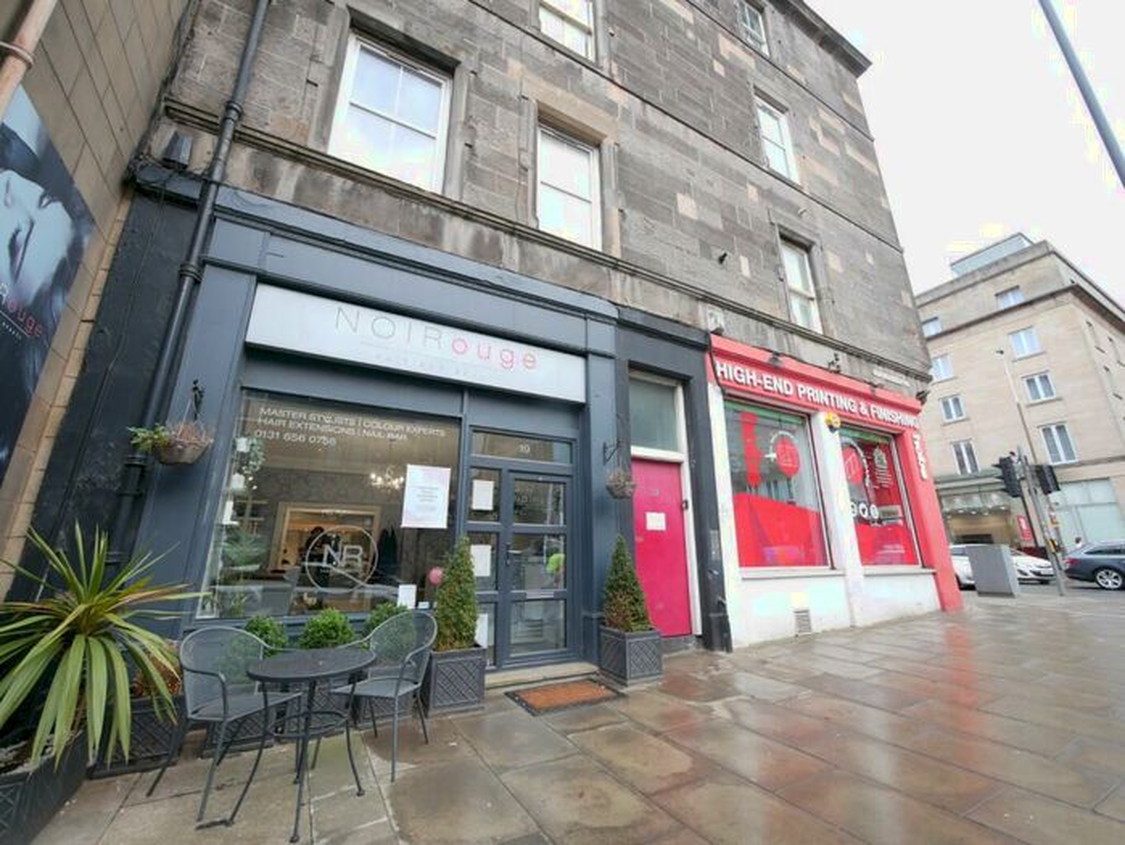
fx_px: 455
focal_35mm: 14
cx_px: 562
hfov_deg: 102.0
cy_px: 422
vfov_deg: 85.7
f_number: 4
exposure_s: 1/60
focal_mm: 7
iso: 320
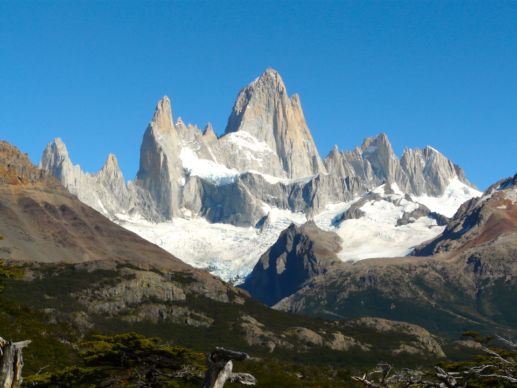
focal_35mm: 69
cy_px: 194
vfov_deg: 21.3
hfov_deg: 28.2
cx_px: 258
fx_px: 1031
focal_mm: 11.4
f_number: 8
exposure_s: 1/500
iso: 100
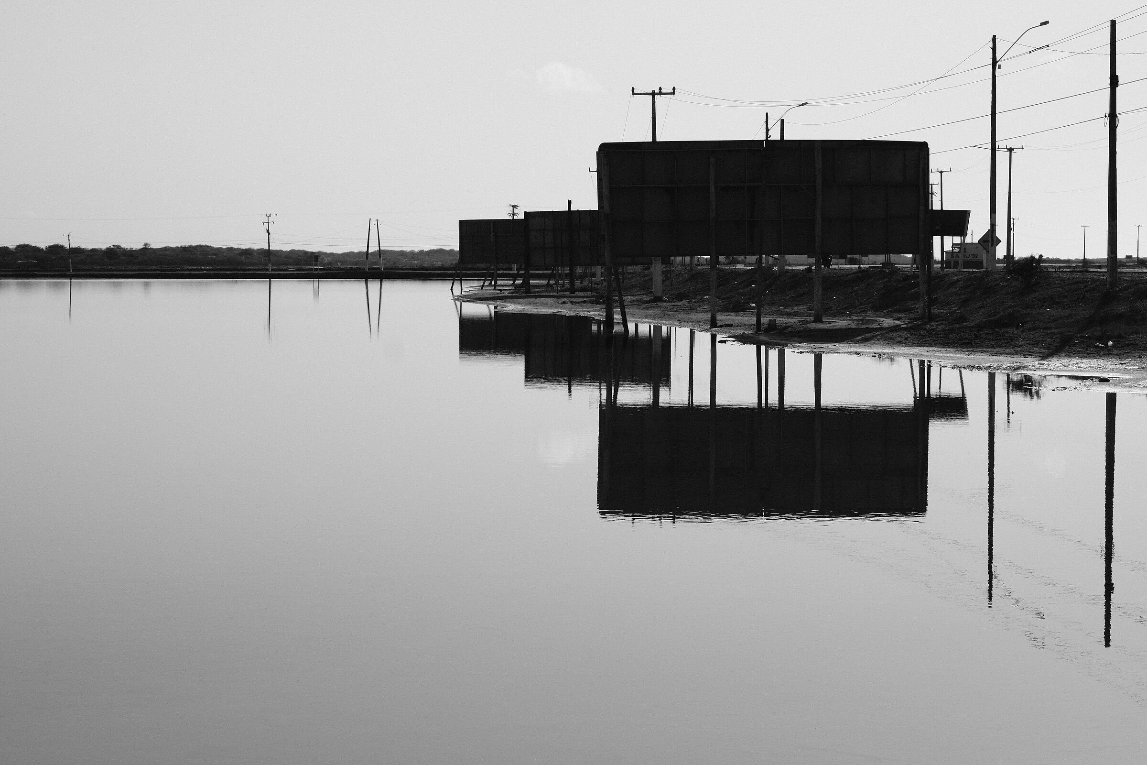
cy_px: 382
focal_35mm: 75
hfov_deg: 27.0
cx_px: 574
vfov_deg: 18.2
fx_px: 2389
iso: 1000
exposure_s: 1/4000
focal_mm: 50
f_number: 9
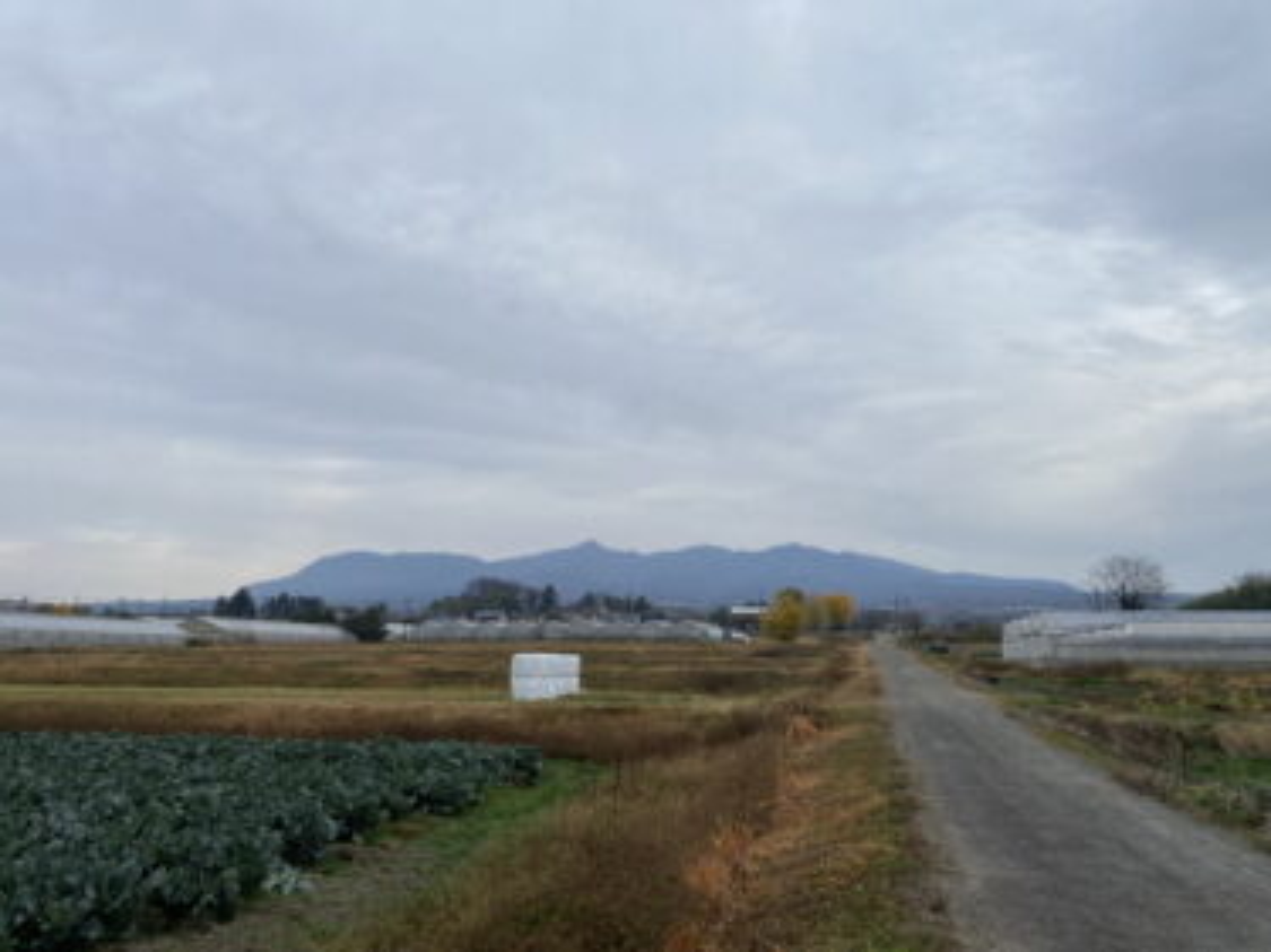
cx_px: 636
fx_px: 954
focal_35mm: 26
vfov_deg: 53.0
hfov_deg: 67.3
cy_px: 476
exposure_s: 1/1103
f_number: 1.8
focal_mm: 4.25
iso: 32
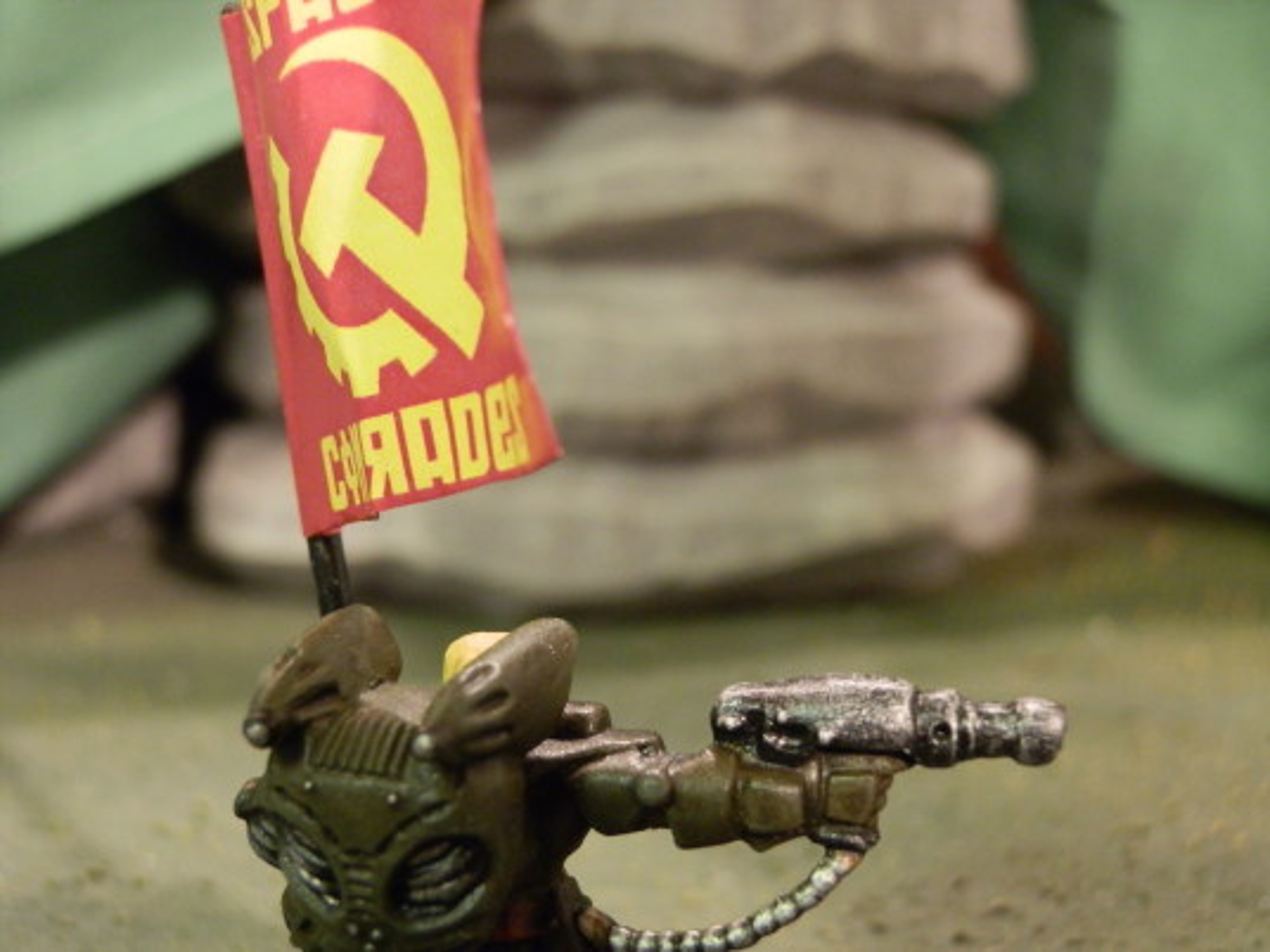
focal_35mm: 61
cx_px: 635
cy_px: 476
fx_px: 2238
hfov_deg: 31.7
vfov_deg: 24.0
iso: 400
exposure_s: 1/8
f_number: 3.7
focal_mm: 10.99
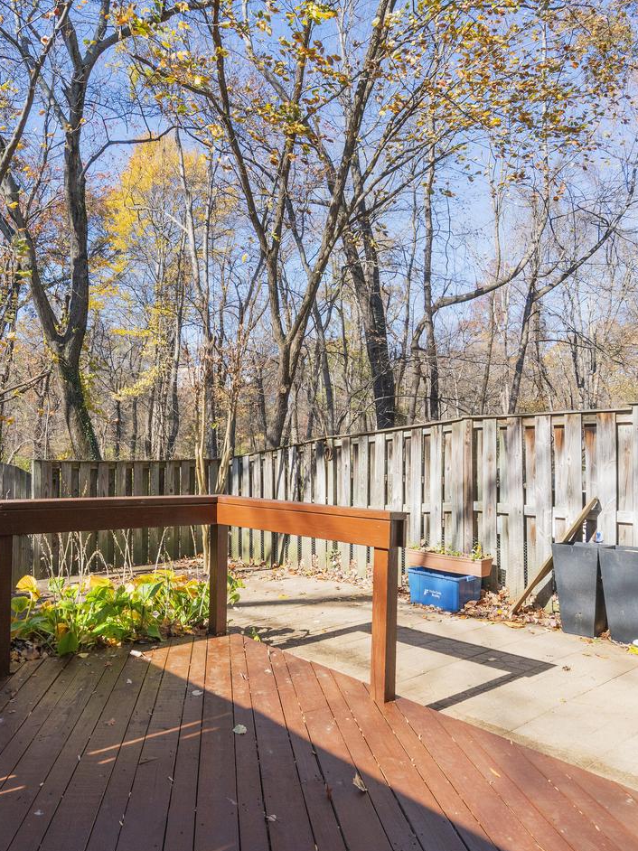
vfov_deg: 69.4
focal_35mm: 25
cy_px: 431
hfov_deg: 54.4
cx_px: 249
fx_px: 615
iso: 1250
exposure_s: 1/1000
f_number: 8
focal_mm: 17
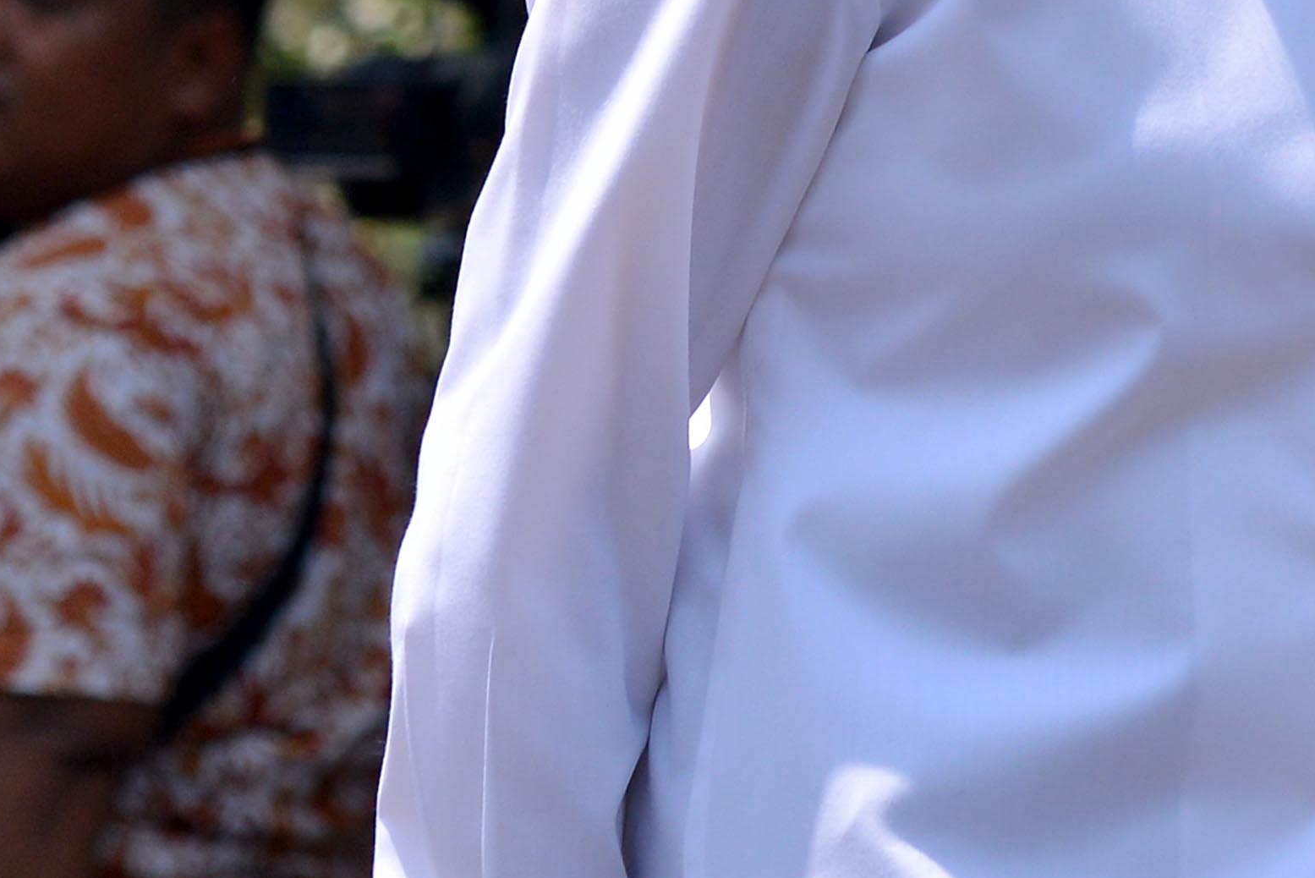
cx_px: 1329
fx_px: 28281
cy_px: 71
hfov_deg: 2.7
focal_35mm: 774
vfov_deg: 1.8
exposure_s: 1/1000
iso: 400
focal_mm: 200
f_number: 8
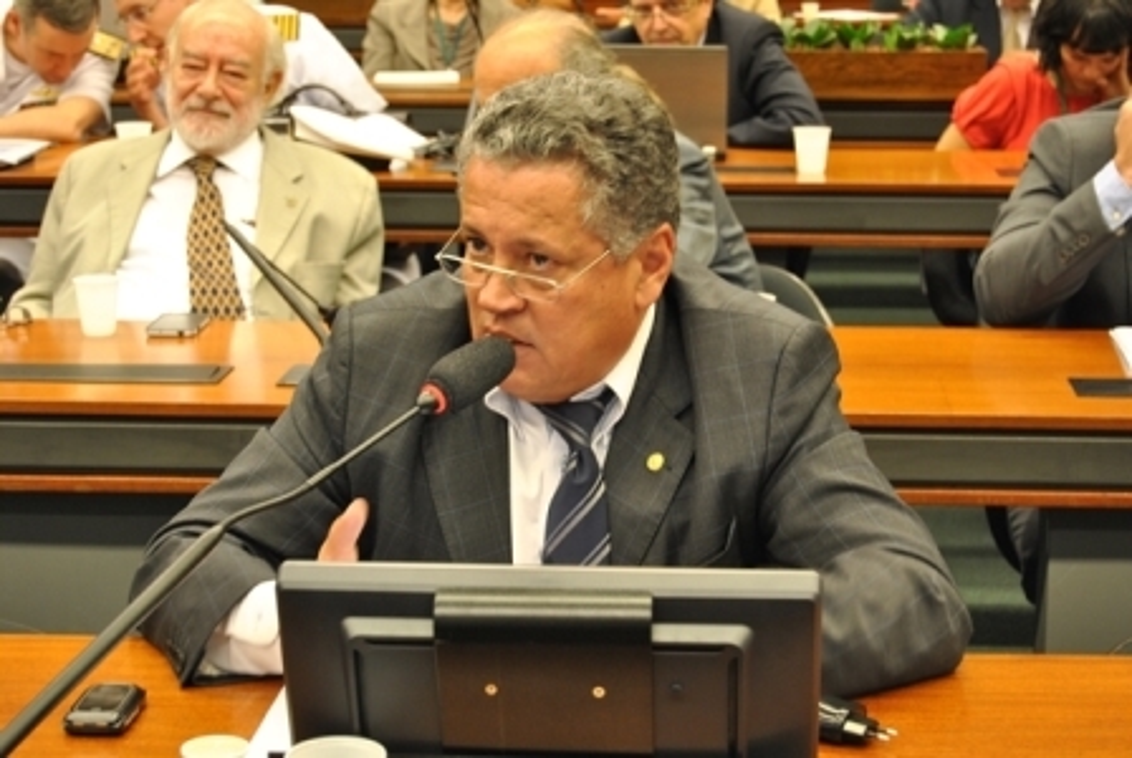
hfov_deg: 24.6
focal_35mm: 82
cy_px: 379
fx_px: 2598
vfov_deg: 16.6
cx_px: 566
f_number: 5.6
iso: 400
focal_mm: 55
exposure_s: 1/25
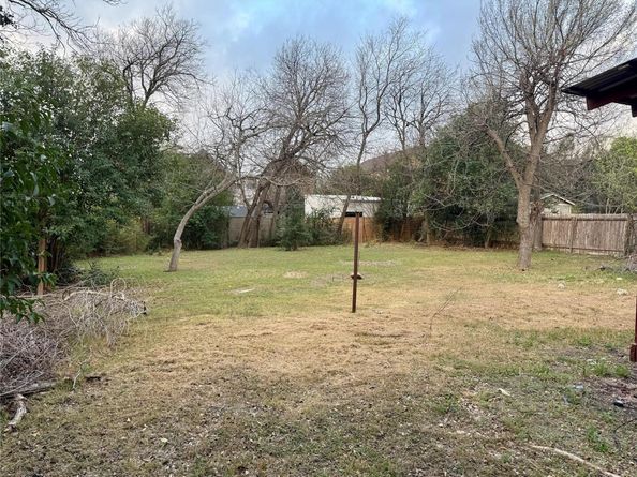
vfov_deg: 56.8
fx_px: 441
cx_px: 318
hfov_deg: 71.6
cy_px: 238
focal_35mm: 24
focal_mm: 6.76
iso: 64
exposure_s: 1/173
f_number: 1.78
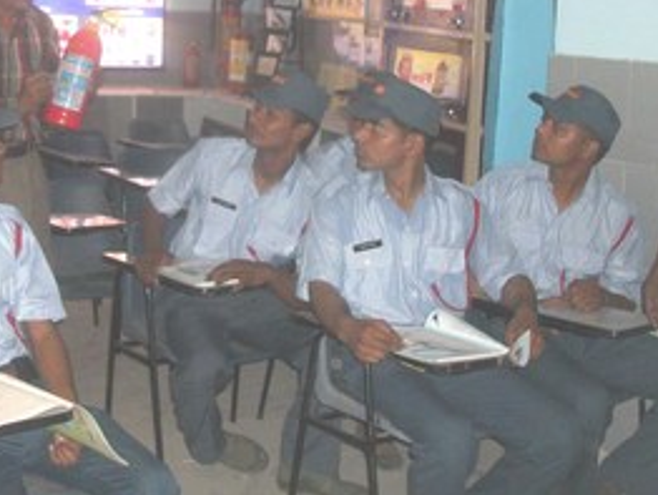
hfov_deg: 31.4
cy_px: 127
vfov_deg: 23.8
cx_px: 208
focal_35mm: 61
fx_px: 1161
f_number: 2.9
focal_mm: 5.7
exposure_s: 1/60
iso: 250
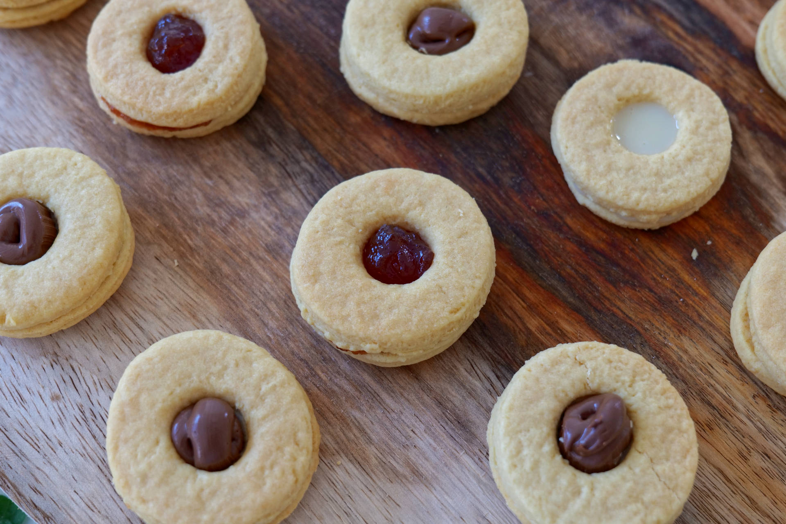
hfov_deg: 39.6
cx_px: 393
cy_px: 262
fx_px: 1092
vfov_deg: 27.0
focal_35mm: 50
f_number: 6.3
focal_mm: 50
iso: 1000
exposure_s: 1/80
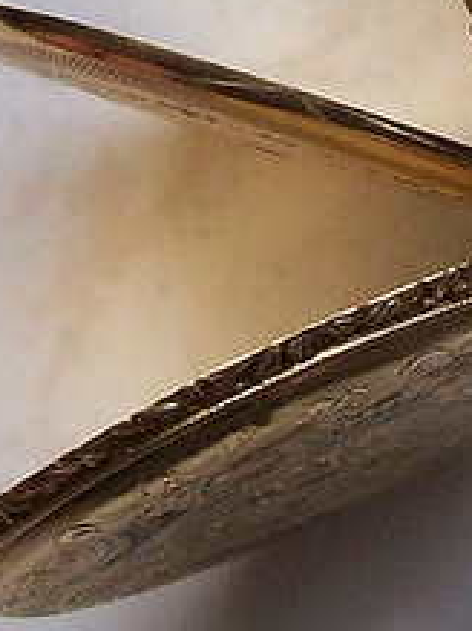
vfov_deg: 21.9
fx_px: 1583
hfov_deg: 16.9
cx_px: 308
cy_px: 32
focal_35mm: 87
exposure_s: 1/106
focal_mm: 5.6
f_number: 2.7
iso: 80
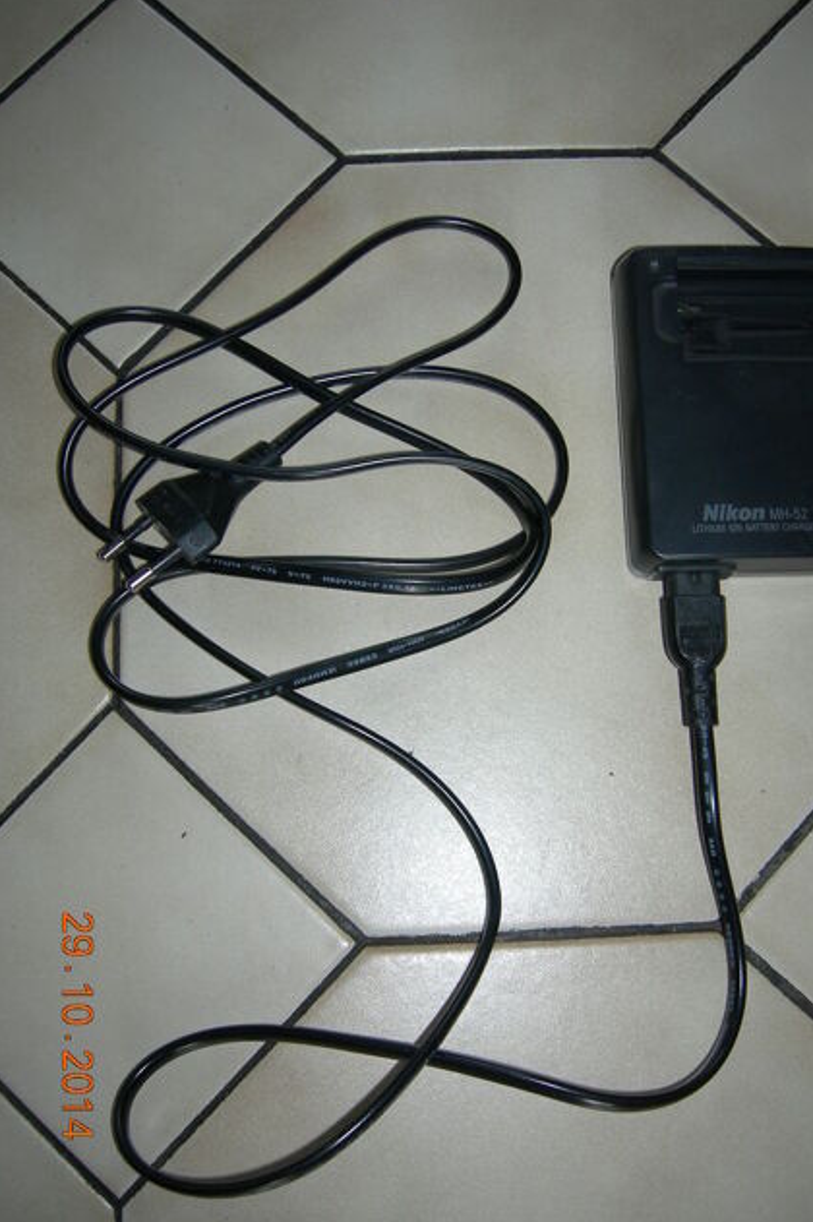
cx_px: 445
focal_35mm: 38
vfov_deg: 50.7
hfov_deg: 35.0
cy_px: 606
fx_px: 1289
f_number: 2.7
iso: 64
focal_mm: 7.5
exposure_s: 1/60.1
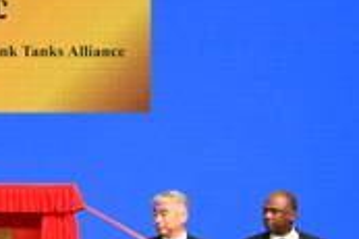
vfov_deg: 5.5
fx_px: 2491
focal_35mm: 250
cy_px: 148
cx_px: -58
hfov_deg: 8.2
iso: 1600
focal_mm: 48
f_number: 5.6
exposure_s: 1/160
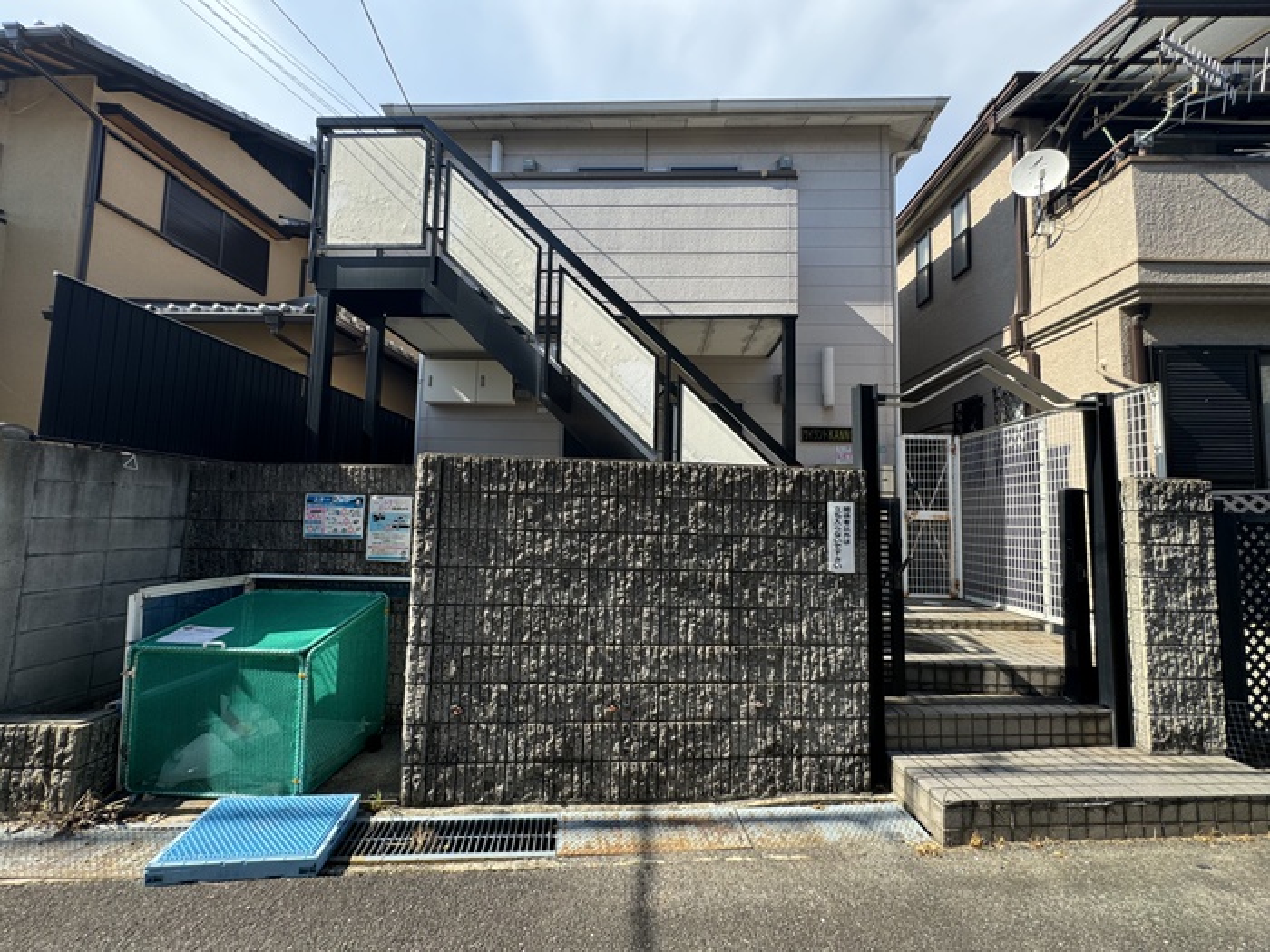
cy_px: 476
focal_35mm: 14
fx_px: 514
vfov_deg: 85.7
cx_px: 635
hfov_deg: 102.1
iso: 40
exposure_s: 1/473
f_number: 2.2
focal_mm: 2.22
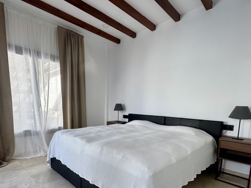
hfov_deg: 81.7
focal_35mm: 20
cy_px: 122
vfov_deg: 64.6
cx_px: 124
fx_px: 145
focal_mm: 2.22
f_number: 2.2
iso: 40
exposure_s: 1/117
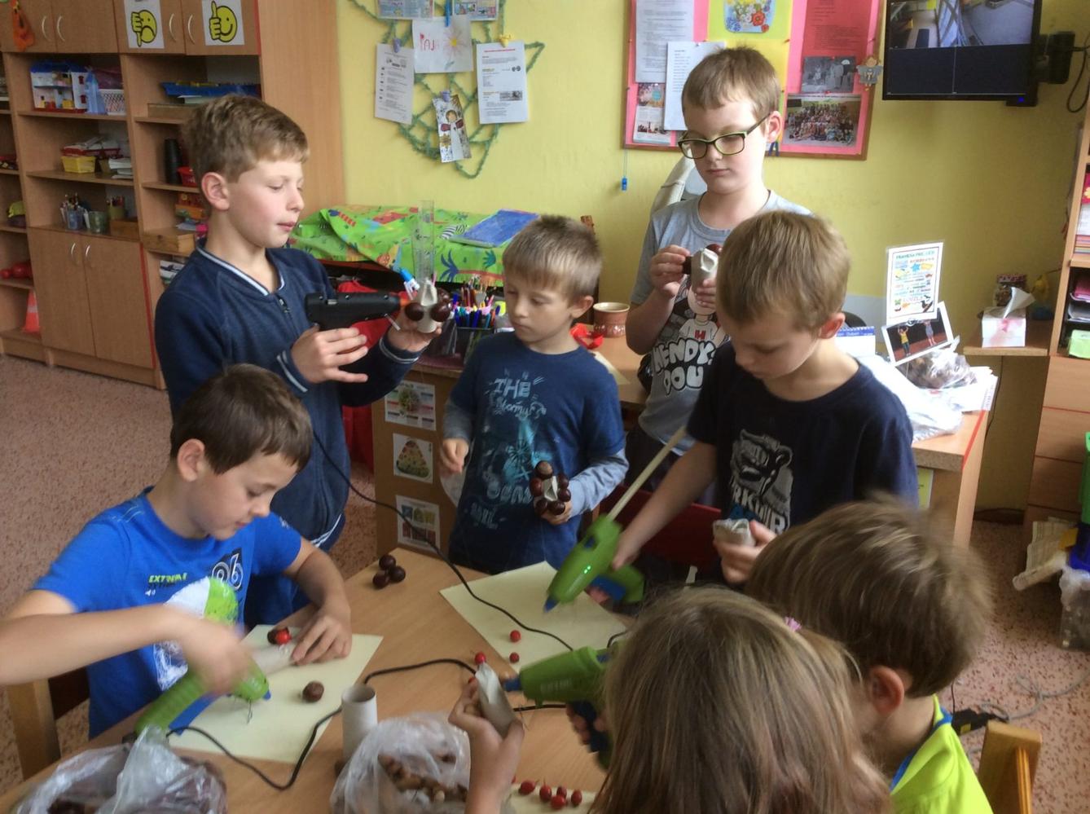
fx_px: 1006
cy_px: 407
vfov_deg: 44.0
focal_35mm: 32
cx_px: 545
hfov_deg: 56.9
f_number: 2.4
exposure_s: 1/25
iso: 50
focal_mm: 3.3
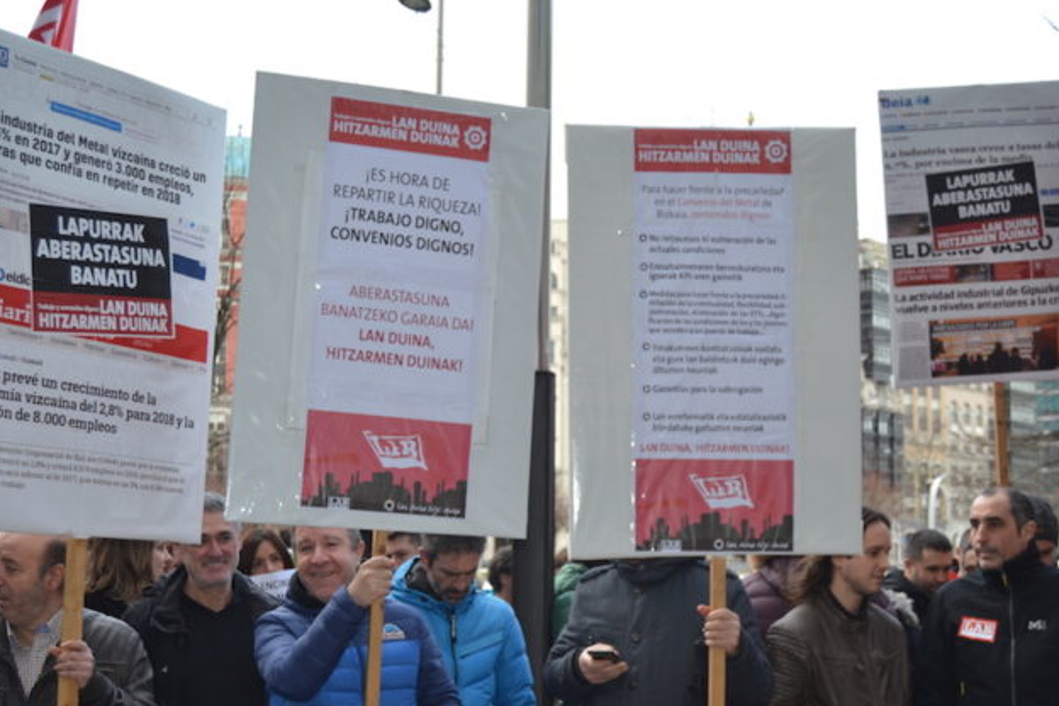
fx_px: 1412
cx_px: 521
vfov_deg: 28.0
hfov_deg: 41.1
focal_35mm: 48
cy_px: 429
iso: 140
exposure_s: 1/125
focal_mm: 26
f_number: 4
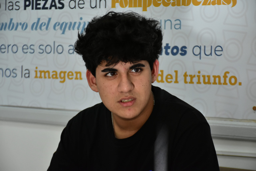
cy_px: 86
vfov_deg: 10.8
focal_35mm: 128
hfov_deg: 16.1
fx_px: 907
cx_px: 128
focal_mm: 85
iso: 2500
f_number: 5.6
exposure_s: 1/250
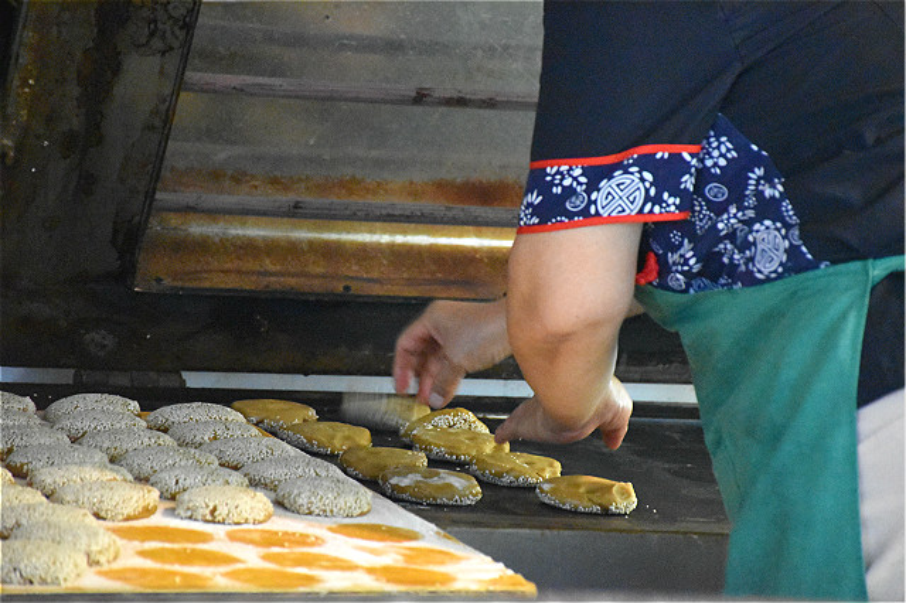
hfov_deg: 9.8
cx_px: 453
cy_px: 302
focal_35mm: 210
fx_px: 5282
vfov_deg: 6.5
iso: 12800
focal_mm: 140
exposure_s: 1/50
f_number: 5.6
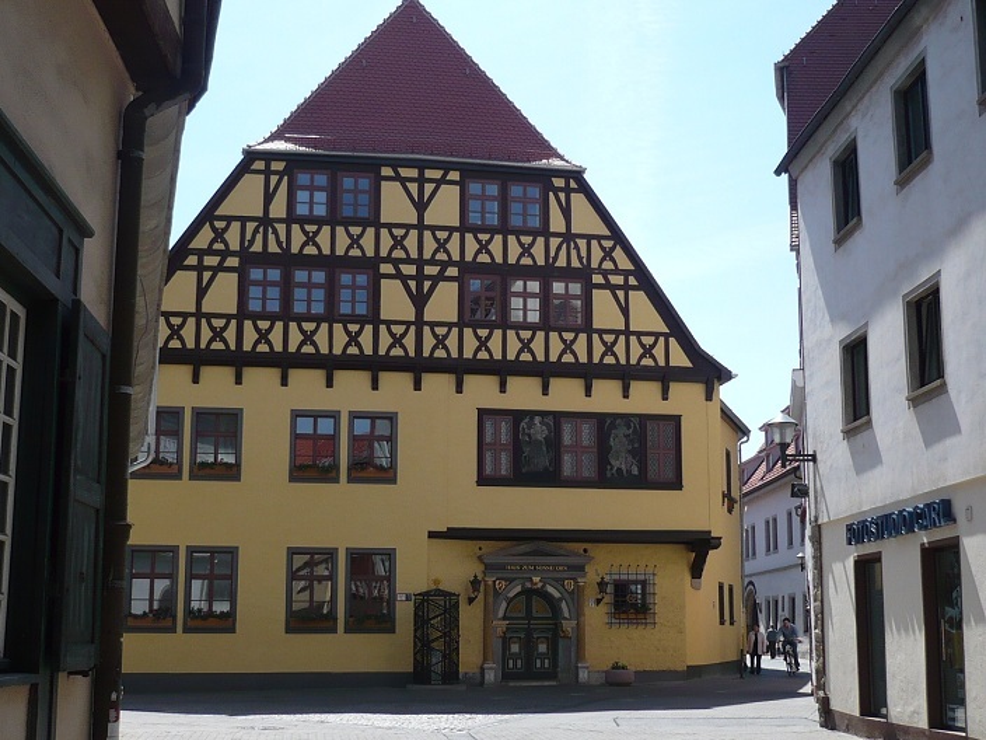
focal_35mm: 48
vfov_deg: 30.3
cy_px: 370
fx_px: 1367
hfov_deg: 39.7
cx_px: 493
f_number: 2.8
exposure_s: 1/1000
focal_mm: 5.8
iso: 100
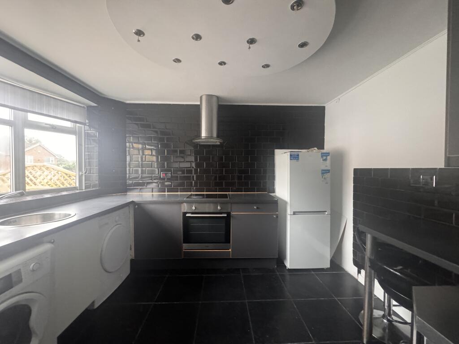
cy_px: 172
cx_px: 230
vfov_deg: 85.7
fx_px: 186
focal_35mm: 14
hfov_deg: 102.1
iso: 1000
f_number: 2.2
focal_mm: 2.22
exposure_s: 1/60
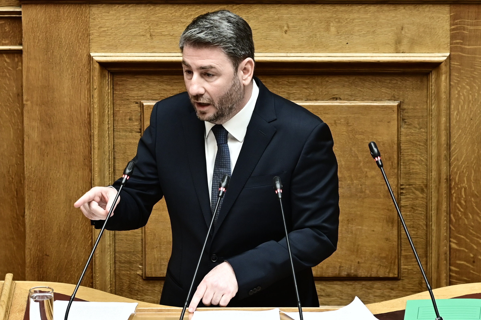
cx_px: 240
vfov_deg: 4.6
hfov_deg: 6.9
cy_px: 160
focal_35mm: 300
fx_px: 4008
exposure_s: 1/320
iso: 800
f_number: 3.5
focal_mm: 200
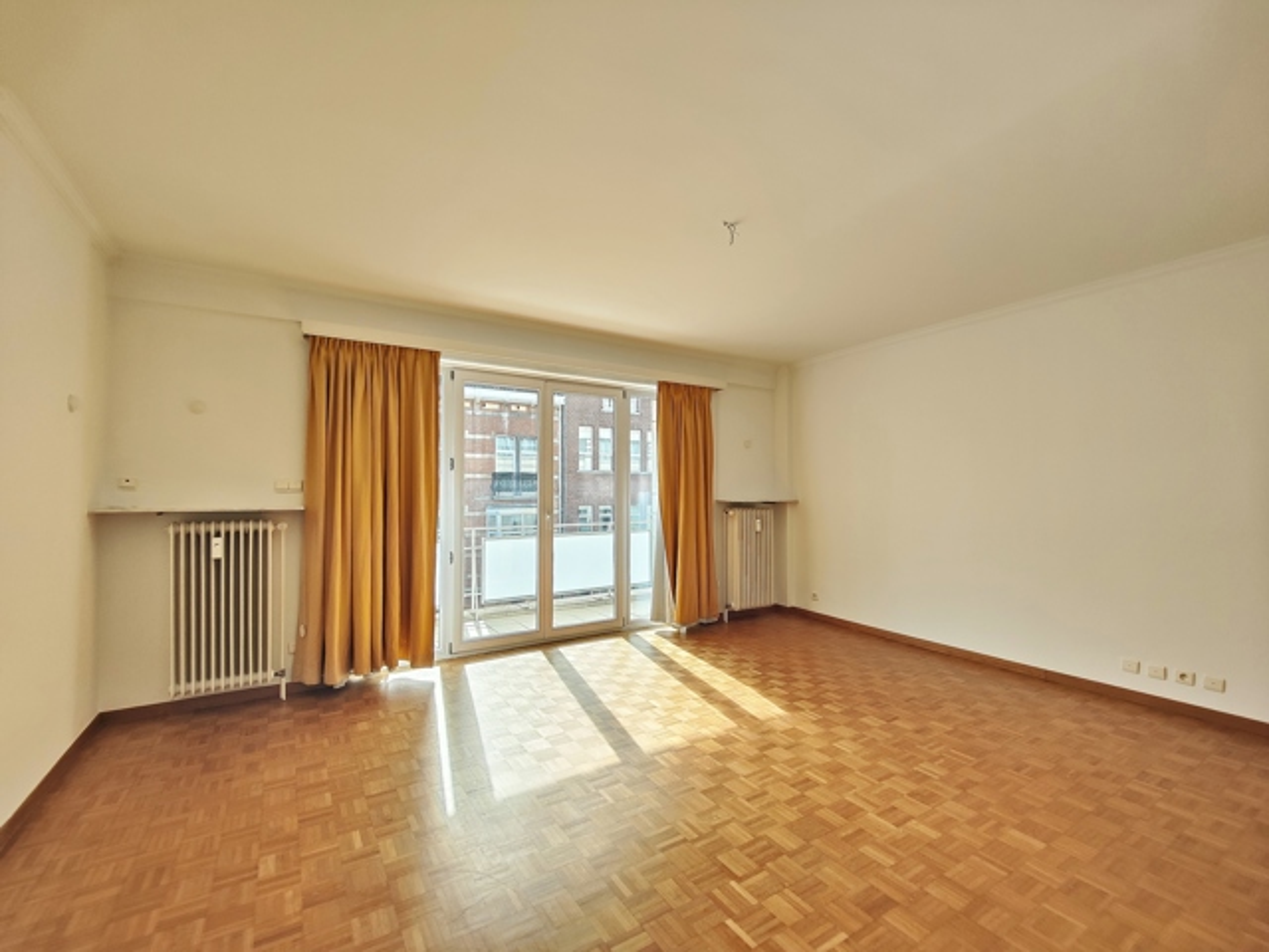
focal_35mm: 15
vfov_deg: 81.7
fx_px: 550
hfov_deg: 98.2
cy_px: 476
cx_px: 634
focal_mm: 3.5
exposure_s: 1/422
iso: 250
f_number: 2.2
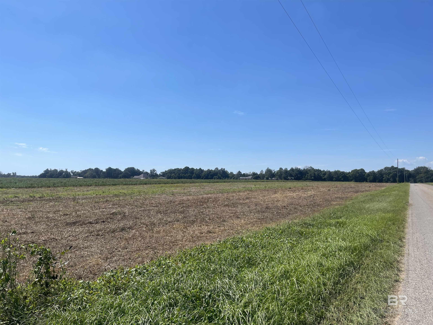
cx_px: 216
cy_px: 162
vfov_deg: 54.9
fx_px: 313
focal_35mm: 25
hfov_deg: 69.4
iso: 32
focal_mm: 5.1
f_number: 1.6
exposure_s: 1/5917
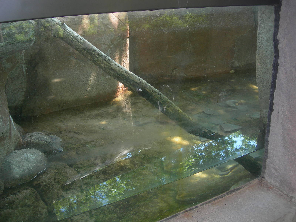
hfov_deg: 49.0
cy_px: 111
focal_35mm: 38
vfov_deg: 37.7
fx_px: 325
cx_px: 148
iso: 50
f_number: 2.8
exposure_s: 1/40.3
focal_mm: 7.8
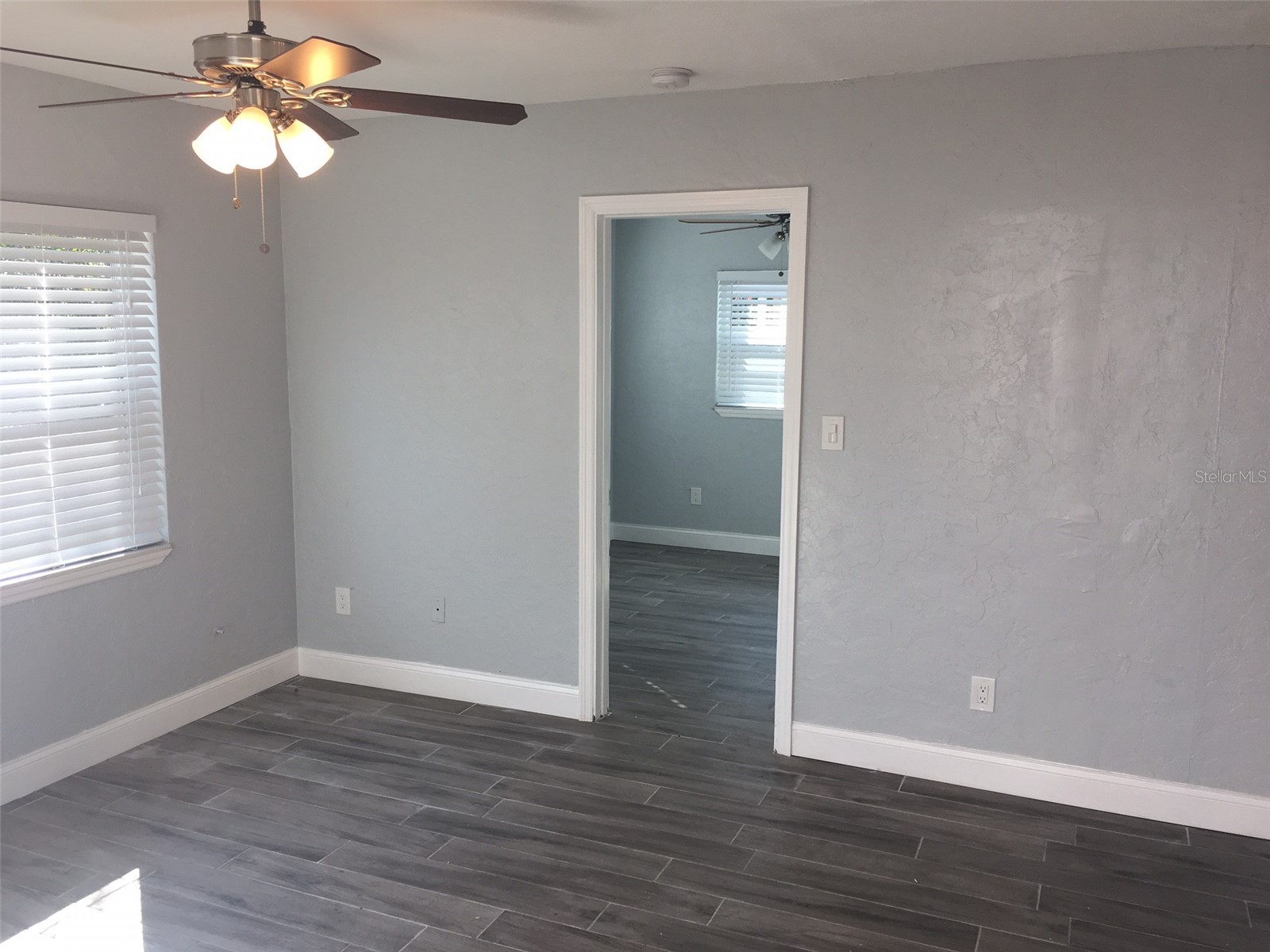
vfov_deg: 48.2
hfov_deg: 61.7
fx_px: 1064
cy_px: 476
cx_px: 635
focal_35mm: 29
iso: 25
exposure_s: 1/120
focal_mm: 4.15
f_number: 2.2
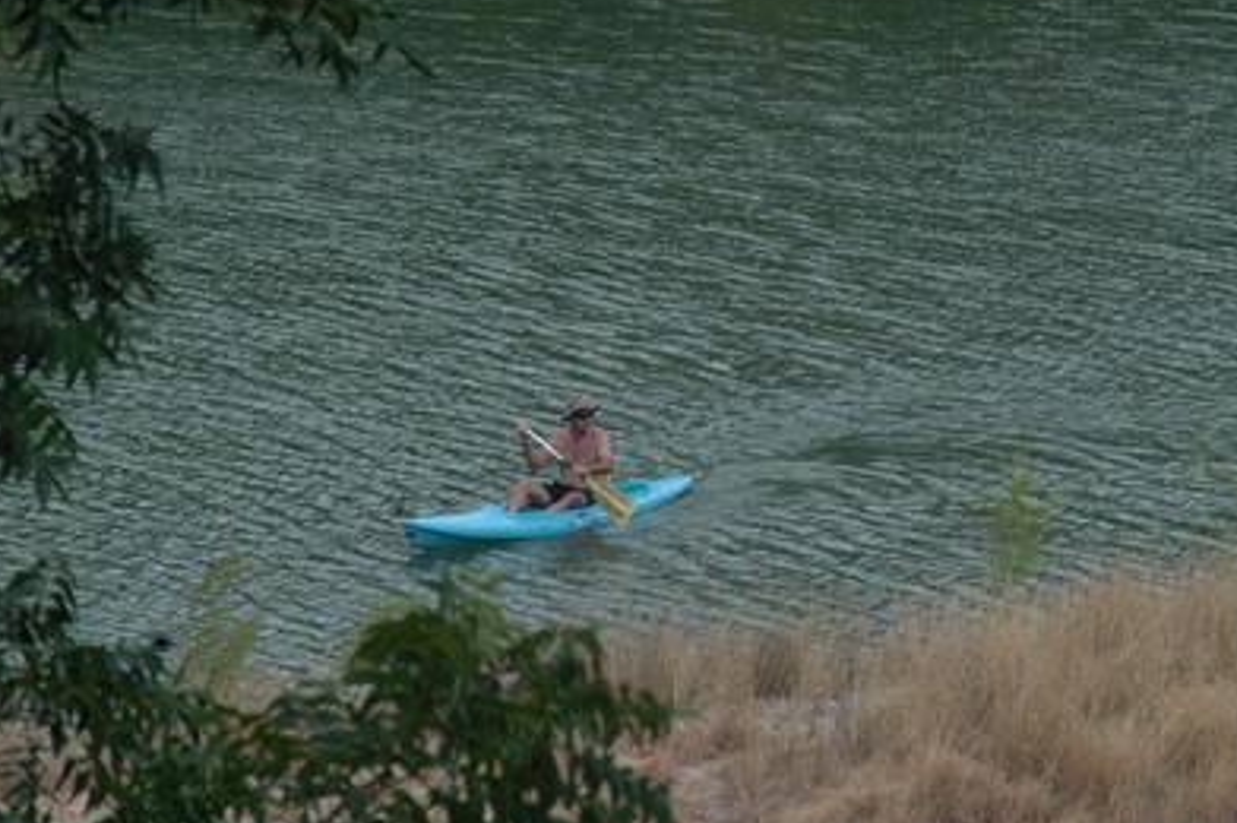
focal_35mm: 307
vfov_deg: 4.5
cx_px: 658
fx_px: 10534
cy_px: 470
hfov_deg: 6.7
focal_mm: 125
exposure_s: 1/1000
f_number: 8
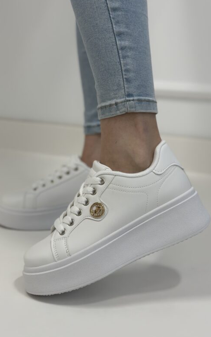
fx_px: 479
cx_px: 106
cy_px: 167
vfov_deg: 38.9
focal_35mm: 52
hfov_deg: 24.9
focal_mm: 6.86
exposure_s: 1/100
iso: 80
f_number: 1.78
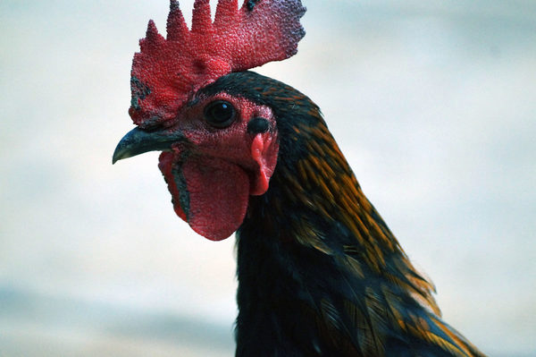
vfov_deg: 3.3
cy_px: 178
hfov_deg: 4.9
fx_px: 6248
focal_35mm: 420
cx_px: 268
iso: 2500
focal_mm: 280
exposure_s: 1/500
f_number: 5.6
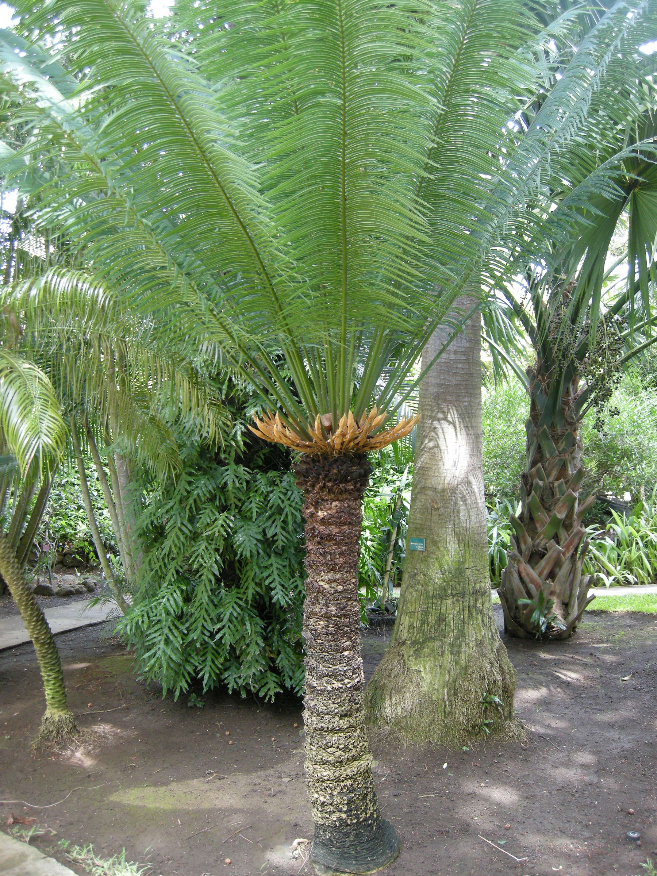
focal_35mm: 35
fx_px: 886
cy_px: 438
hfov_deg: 40.7
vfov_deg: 52.6
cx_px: 328
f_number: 2.7
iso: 204
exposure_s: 1/51
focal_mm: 7.5
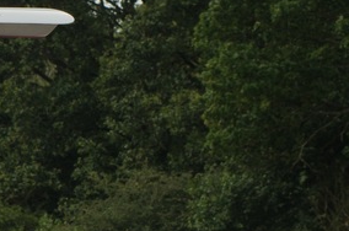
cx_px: -251
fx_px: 7109
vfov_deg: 1.9
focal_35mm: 735
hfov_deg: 2.8
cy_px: 241
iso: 200
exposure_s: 1/60
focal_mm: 116
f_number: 11
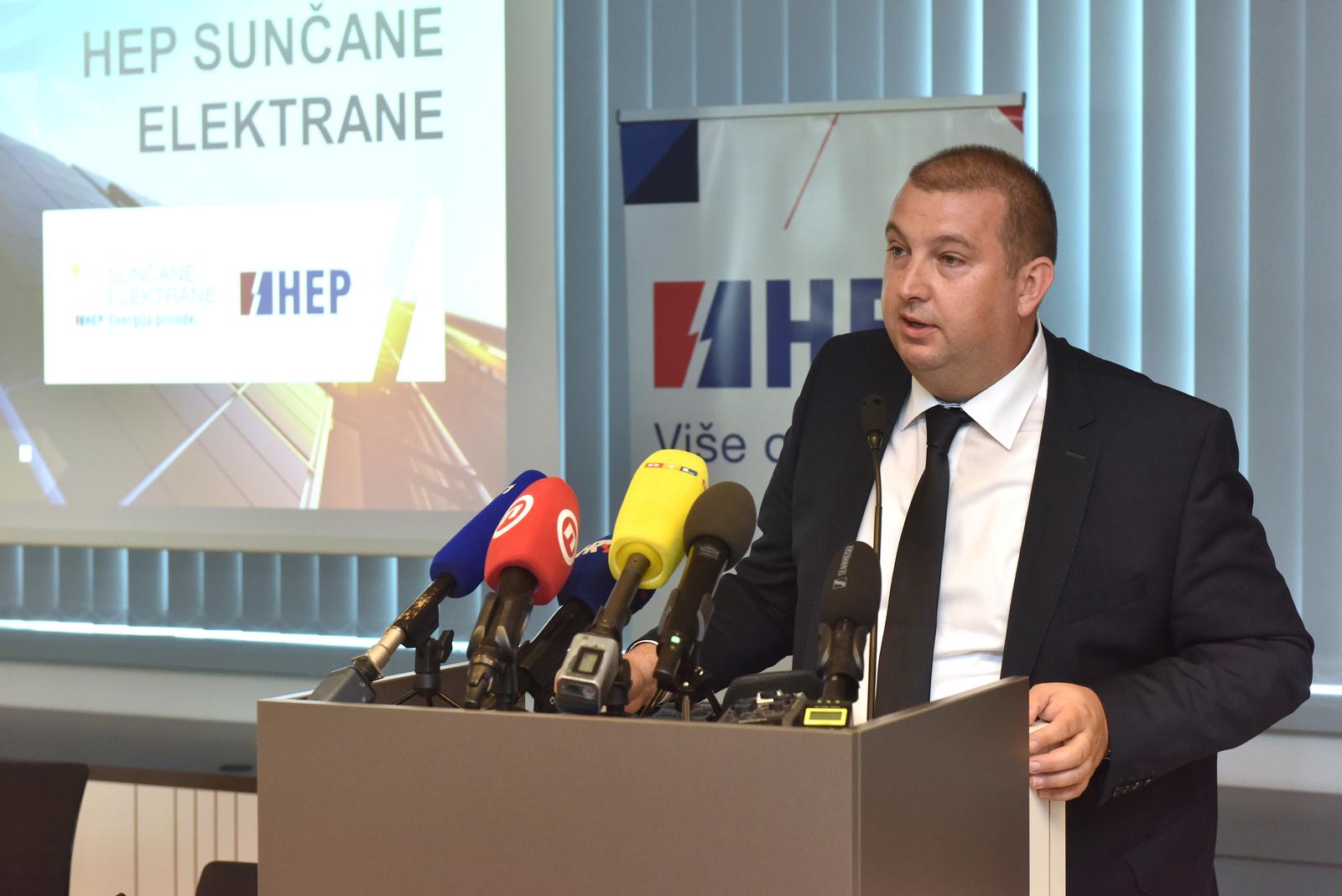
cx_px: 671
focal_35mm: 70
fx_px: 2610
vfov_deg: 19.5
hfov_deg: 28.8
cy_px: 448
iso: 2500
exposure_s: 1/160
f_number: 5.6
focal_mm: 70
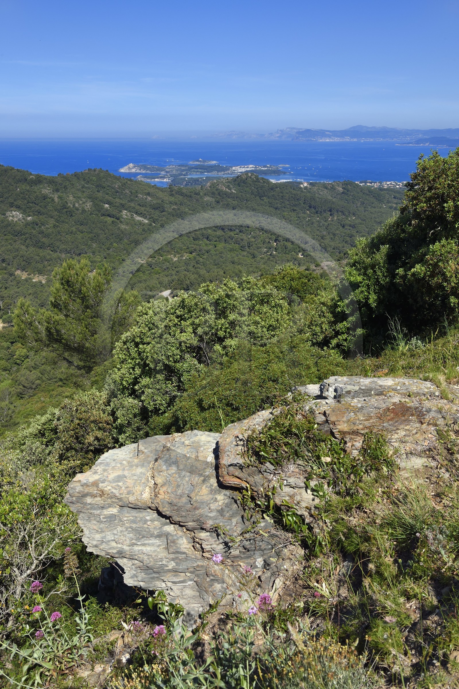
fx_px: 689
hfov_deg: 36.8
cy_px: 344
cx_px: 230
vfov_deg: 53.2
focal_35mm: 36
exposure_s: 1/200
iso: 200
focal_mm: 36
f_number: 14
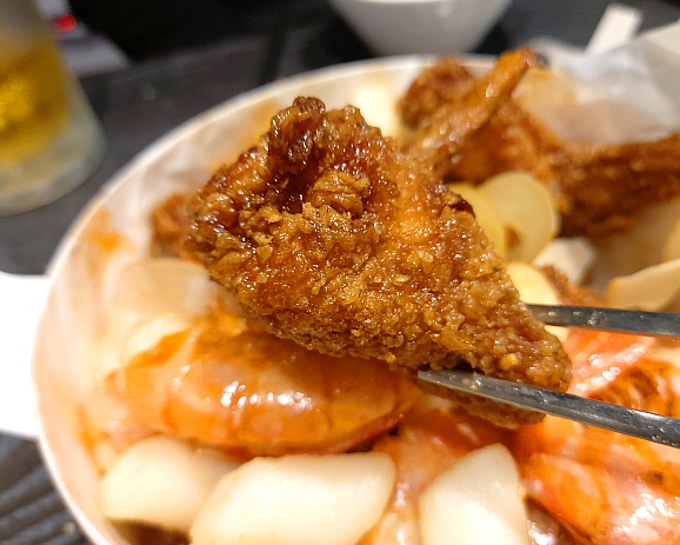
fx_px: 544
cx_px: 353
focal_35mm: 27
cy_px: 281
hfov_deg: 64.0
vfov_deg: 53.2
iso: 250
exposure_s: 1/24
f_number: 2
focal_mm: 4.58
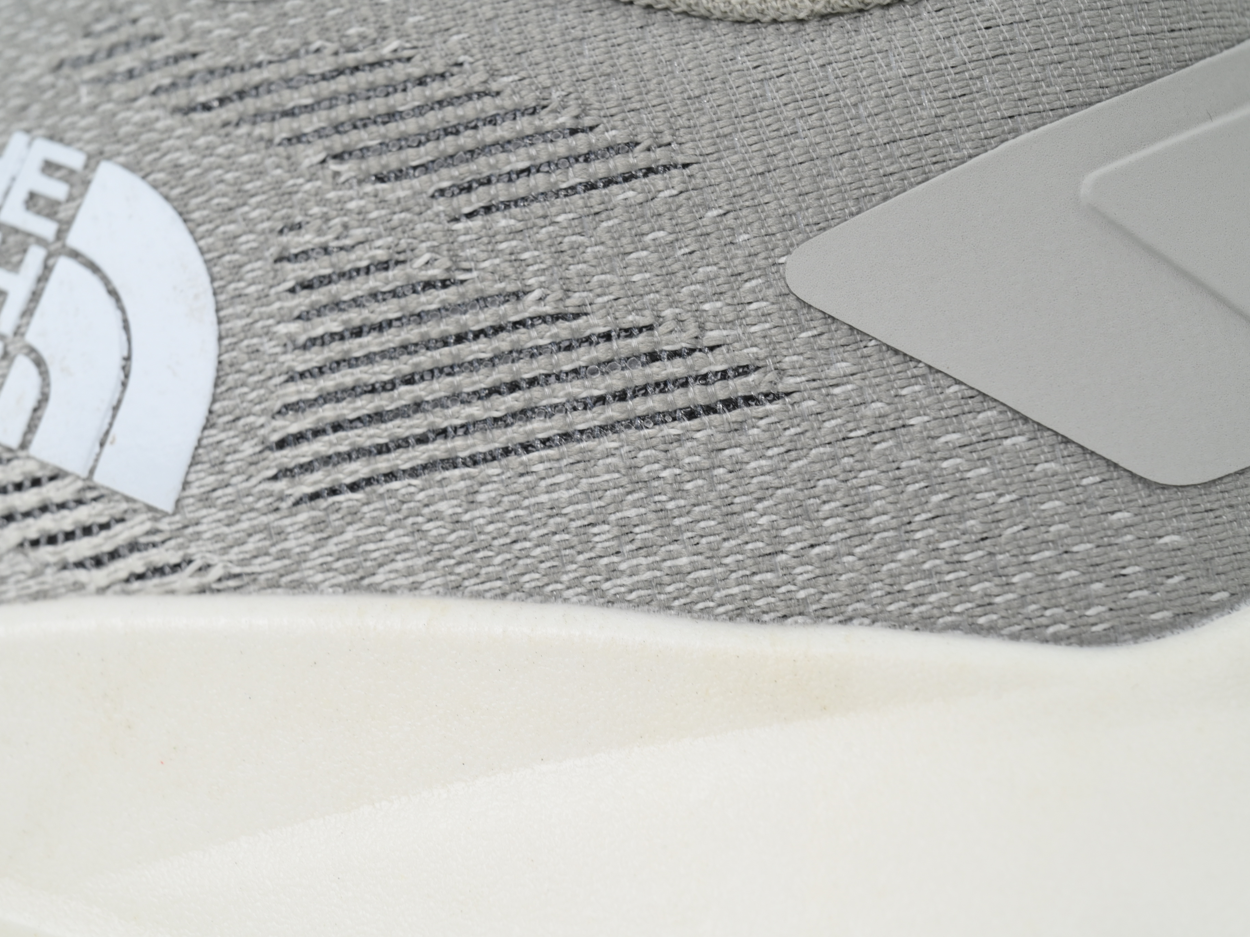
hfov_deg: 17.7
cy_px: 468
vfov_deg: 13.3
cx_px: 565
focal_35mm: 111
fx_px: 4008
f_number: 11
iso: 400
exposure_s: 1/100
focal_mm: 102
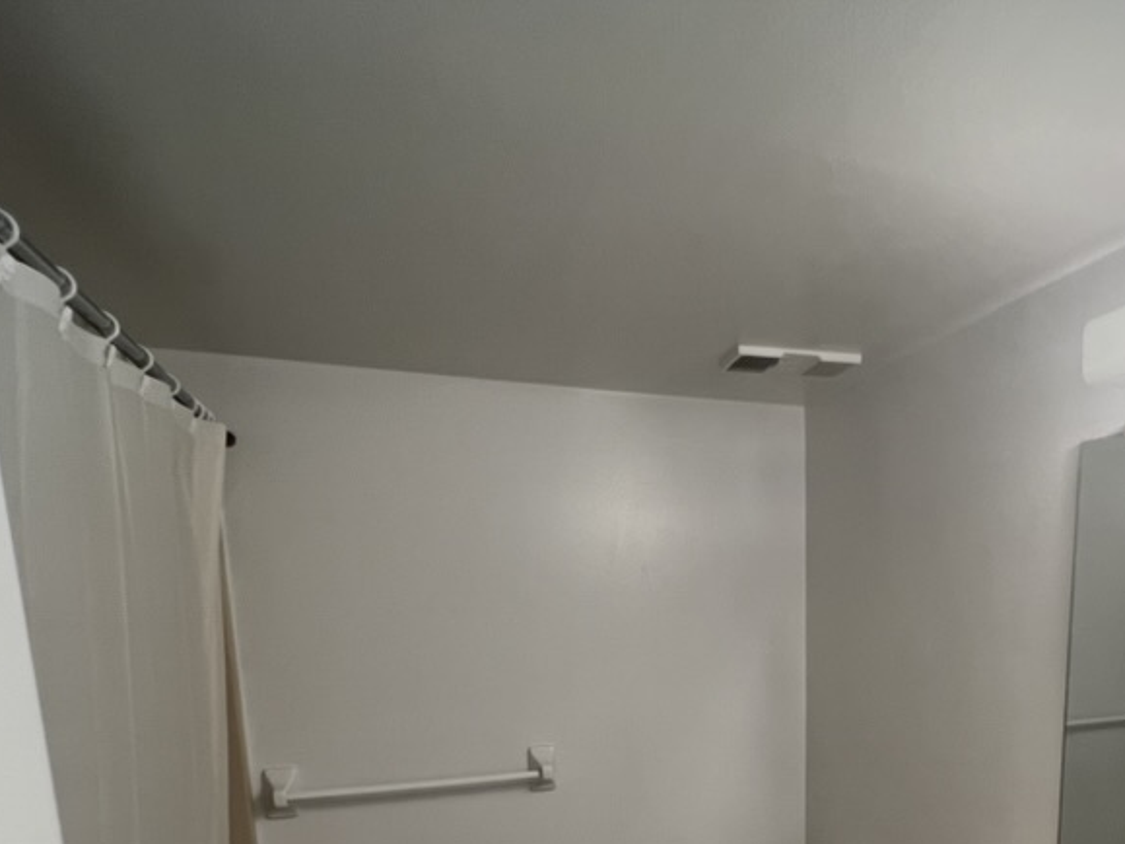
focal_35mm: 23
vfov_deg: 52.9
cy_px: 731
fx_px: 747
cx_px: 750
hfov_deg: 71.7
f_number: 1.8
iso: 250
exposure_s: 1/120
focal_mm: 1.57
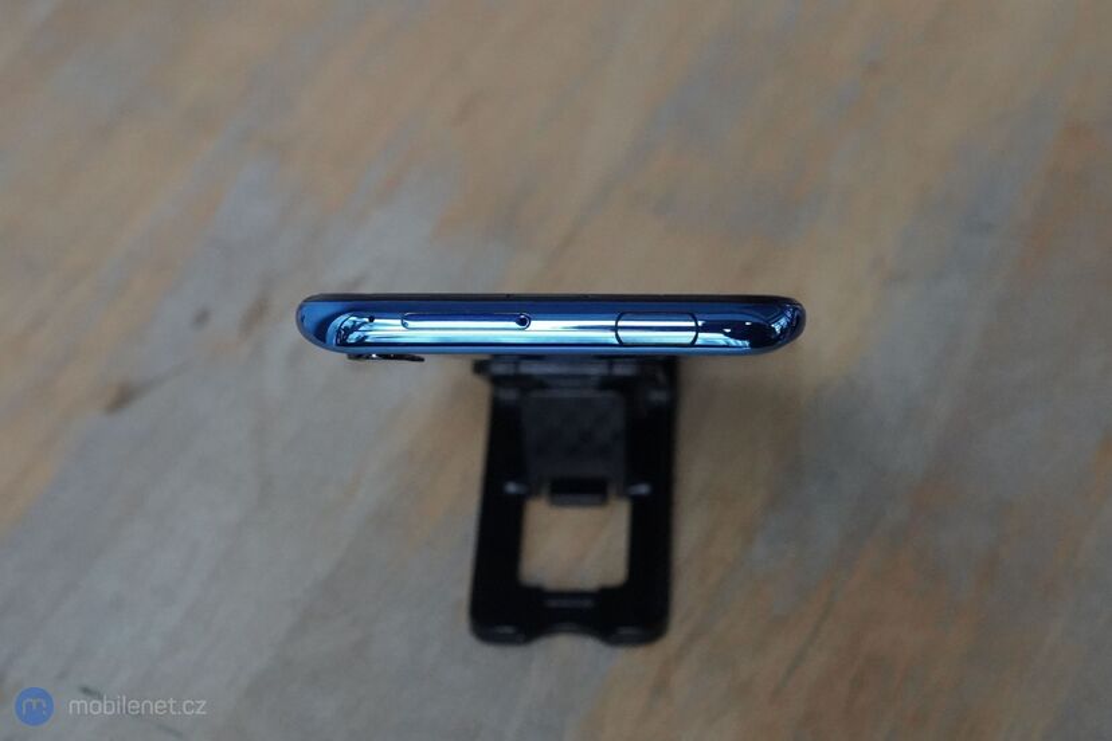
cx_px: 556
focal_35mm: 55
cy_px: 370
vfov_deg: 24.6
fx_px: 1699
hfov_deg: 36.2
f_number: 7.1
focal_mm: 55
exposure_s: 1/250
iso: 12800
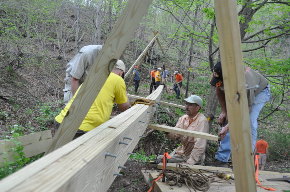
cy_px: 96
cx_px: 145
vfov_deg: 36.8
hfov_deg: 53.2
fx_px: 290
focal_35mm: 36
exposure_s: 1/100
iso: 400
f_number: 5.6
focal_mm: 24
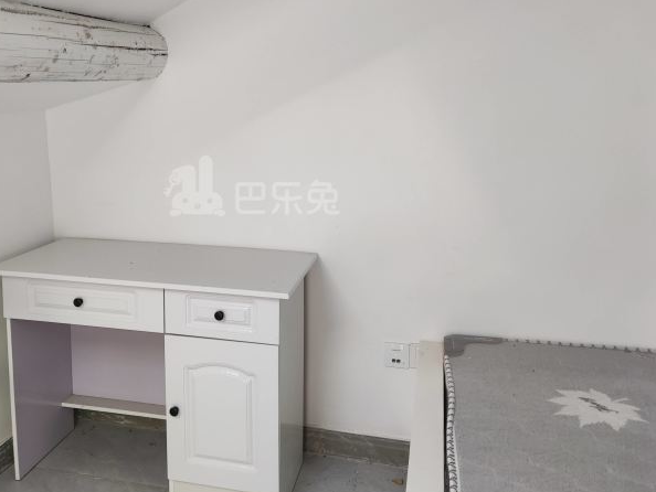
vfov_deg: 40.5
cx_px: 252
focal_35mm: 35
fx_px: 664
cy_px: 186
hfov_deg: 52.1
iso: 83
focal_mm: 4.71
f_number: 1.79
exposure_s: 1/50
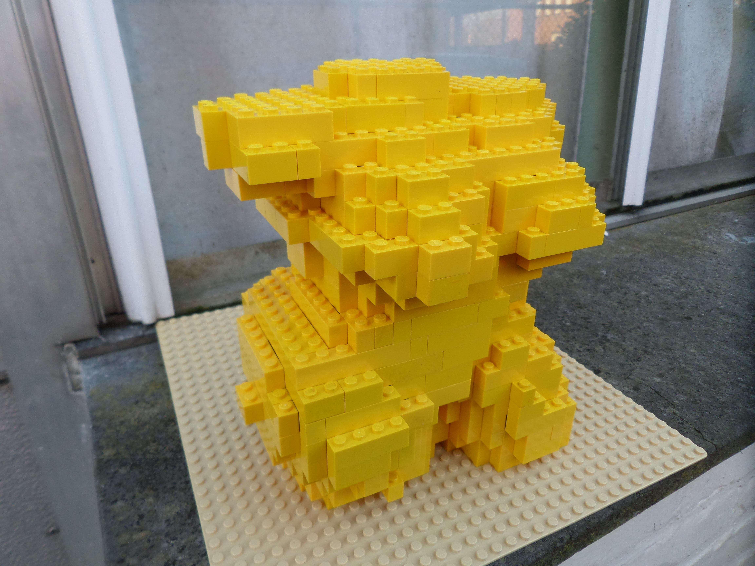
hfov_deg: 71.6
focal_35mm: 24
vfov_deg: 56.8
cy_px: 283
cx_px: 378
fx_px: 523
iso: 80
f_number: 3.1
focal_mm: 4.3
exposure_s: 1/90
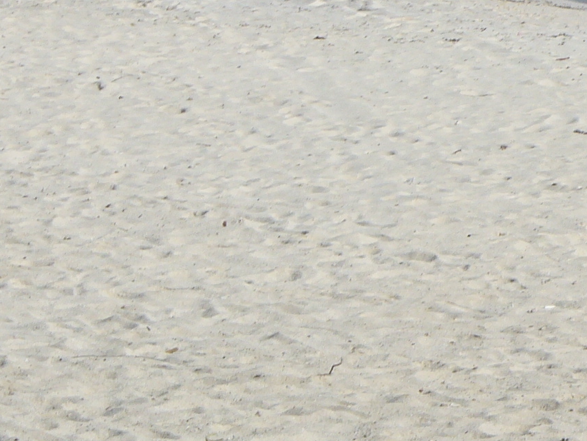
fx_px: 5291
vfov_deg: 4.8
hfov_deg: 6.3
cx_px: 786
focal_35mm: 312
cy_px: 7
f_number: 7
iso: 80
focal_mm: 17.2
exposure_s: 1/400
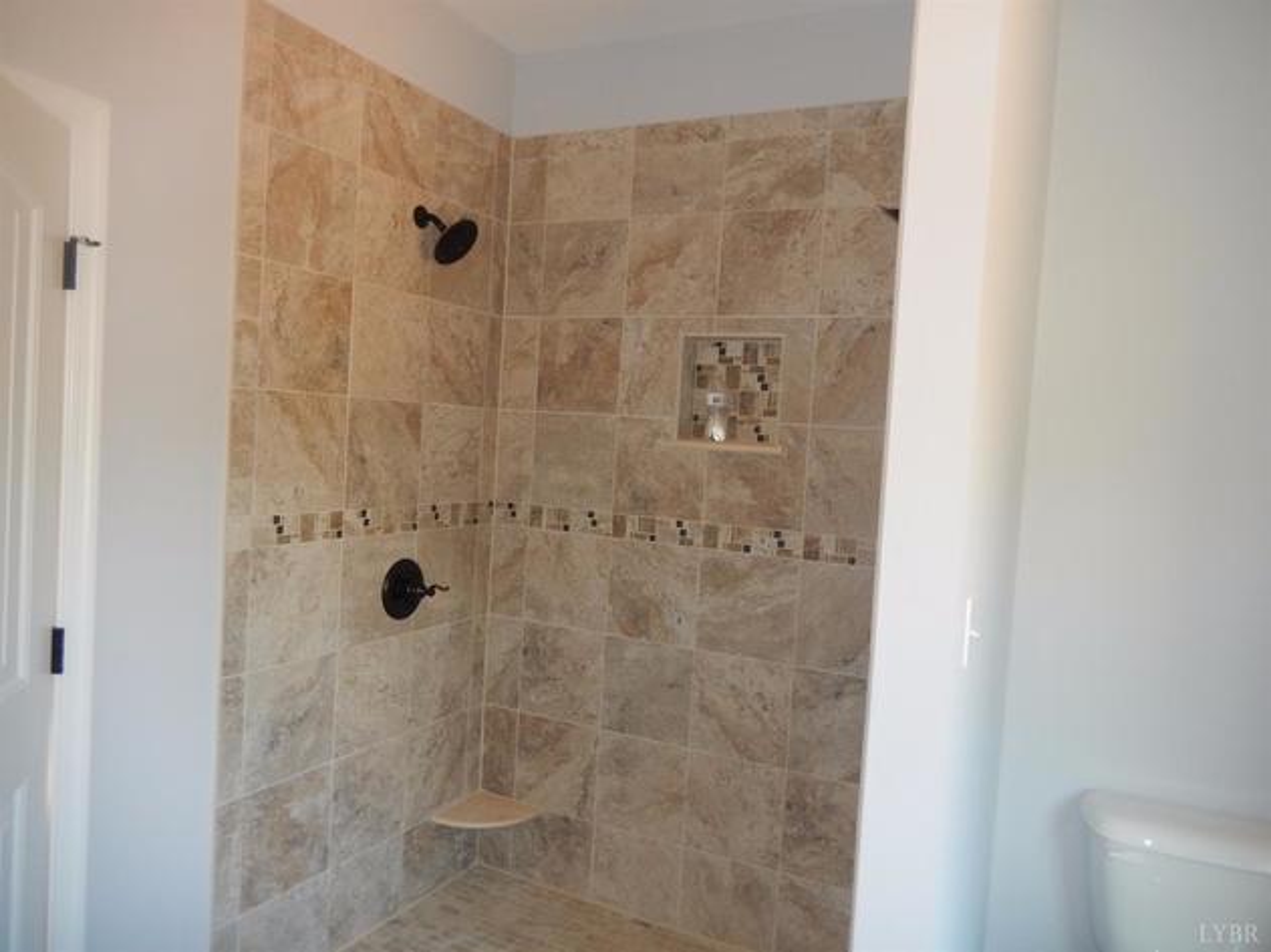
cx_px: 636
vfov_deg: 54.9
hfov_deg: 69.4
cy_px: 476
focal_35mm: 25
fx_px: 918
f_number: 3.4
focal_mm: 4.5
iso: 200
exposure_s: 1/30
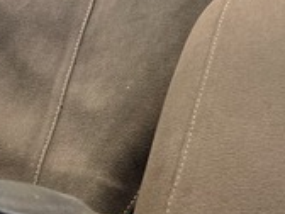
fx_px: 1153
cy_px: -256
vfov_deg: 9.7
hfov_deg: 13.3
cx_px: 436
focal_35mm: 140
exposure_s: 1/100
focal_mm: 6.25
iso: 125
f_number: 1.7
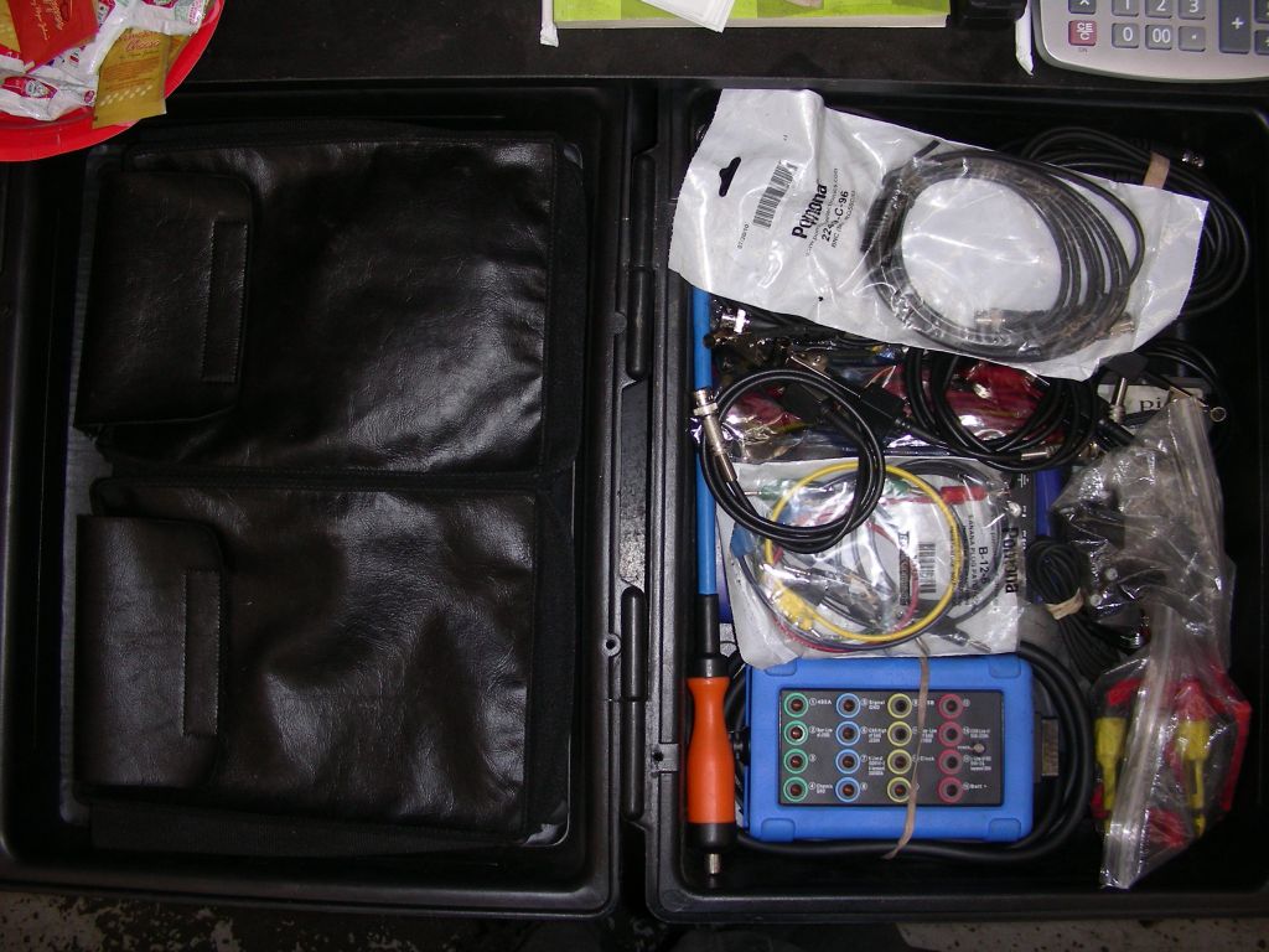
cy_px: 476
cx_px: 634
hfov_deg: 49.0
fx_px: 1393
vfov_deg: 37.7
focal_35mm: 38
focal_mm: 6.3
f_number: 3.5
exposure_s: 1/60.1
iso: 50
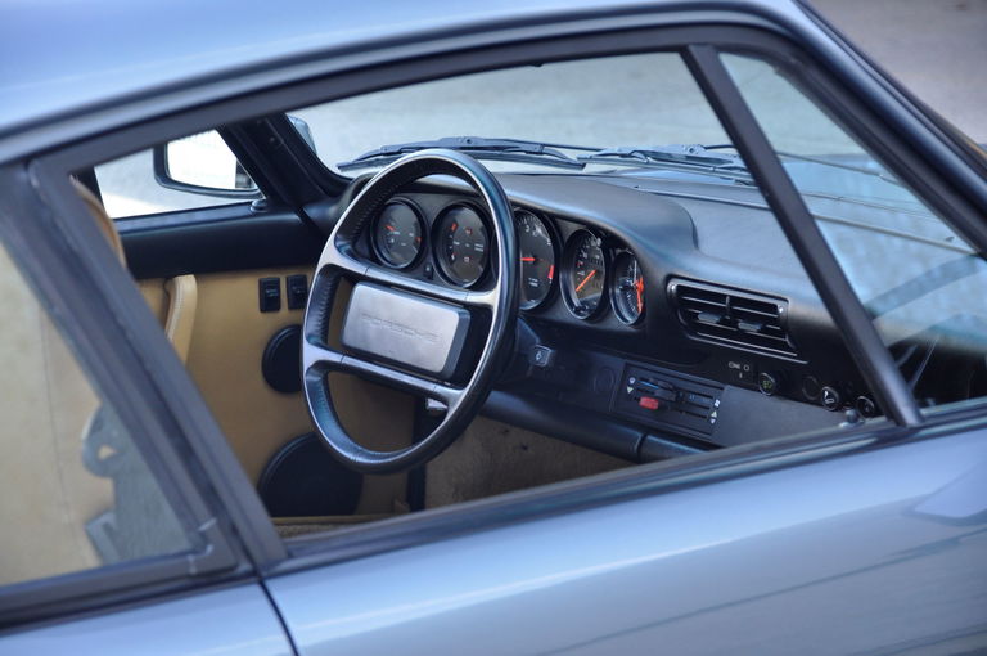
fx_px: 3080
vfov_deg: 12.1
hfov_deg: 18.2
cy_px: 328
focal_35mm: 112
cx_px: 494
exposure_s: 1/50
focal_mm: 75
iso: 500
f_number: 5
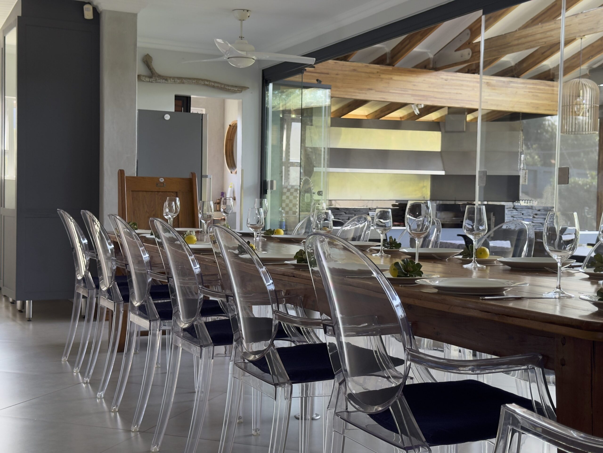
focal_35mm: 48
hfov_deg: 39.7
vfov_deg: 30.3
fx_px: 836
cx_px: 302
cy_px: 226
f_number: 1.78
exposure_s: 1/60
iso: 100
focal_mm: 6.76
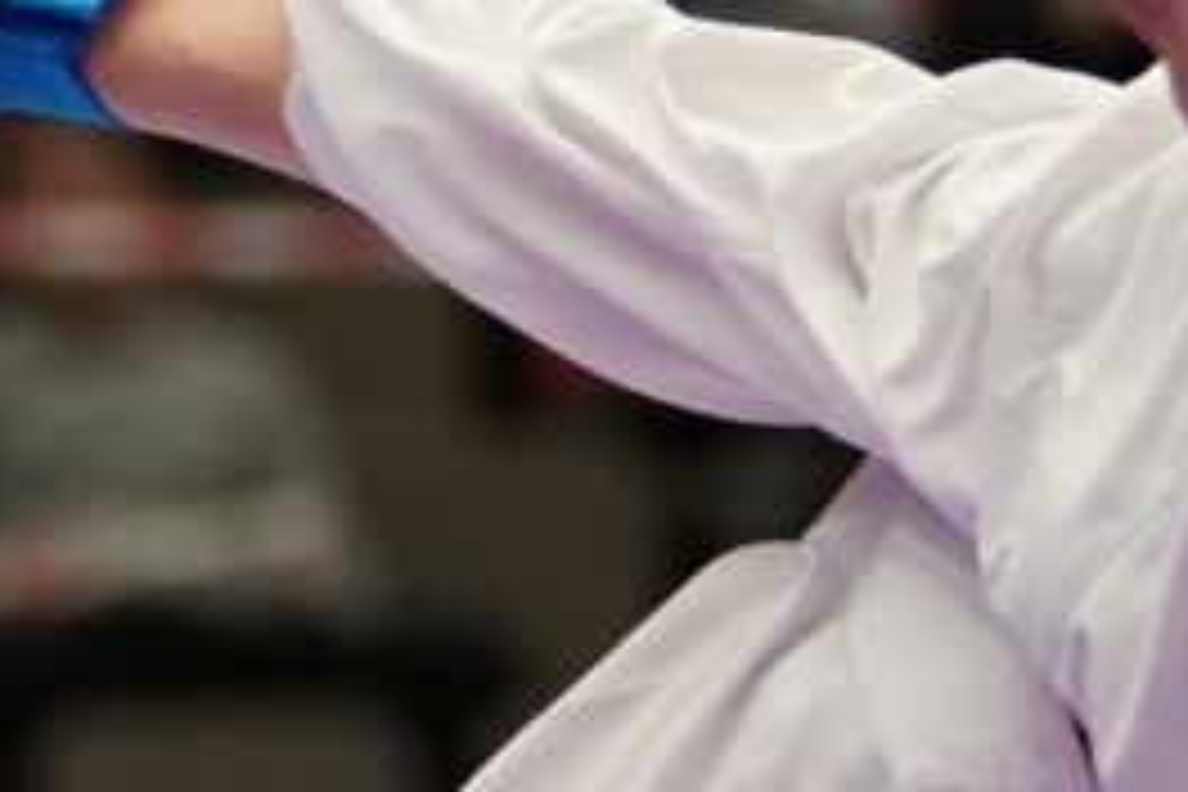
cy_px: 1440
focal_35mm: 921
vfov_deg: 1.5
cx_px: -792
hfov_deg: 2.2
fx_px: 30391
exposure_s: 1/1000
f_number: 2.8
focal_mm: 90
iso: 2000
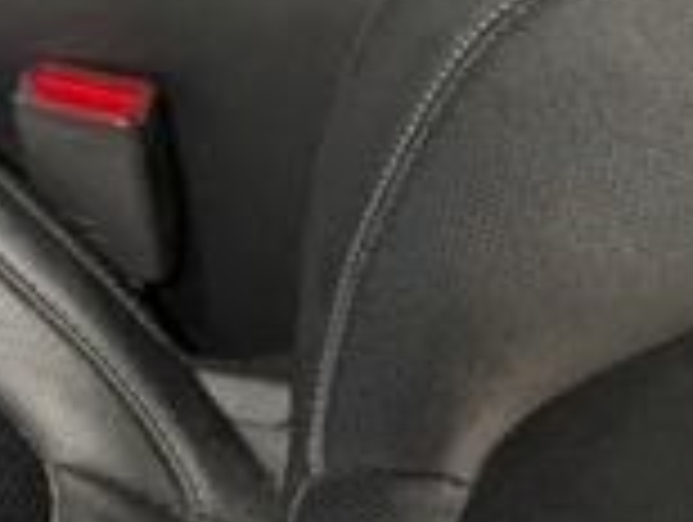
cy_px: -504
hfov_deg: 13.2
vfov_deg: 13.7
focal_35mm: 93
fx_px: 1865
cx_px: -1116
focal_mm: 1.83
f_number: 2.2
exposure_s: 1/25
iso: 54
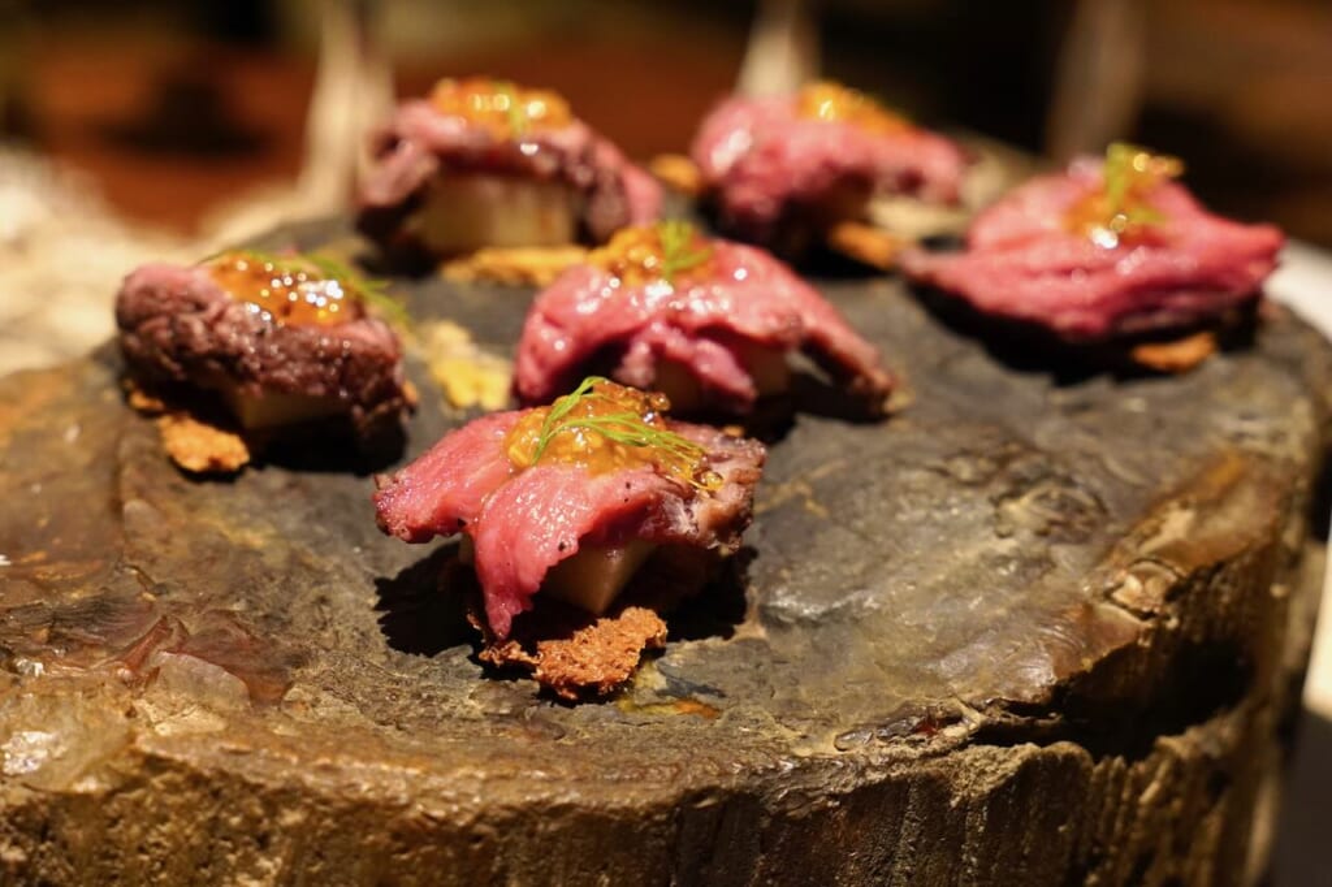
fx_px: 1836
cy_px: 444
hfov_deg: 39.9
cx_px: 666
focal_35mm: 50
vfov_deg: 27.2
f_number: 4.5
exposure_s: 1/25
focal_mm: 33.1
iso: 1250
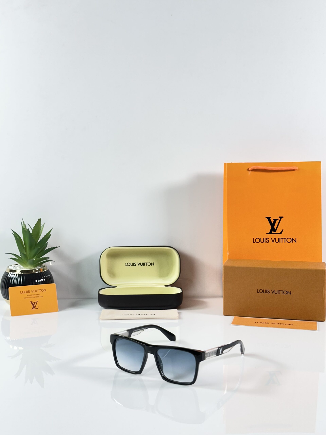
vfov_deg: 39.7
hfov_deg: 30.3
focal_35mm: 48
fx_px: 603
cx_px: 163
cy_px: 218
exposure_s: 1/100
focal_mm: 6.86
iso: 80
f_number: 1.78
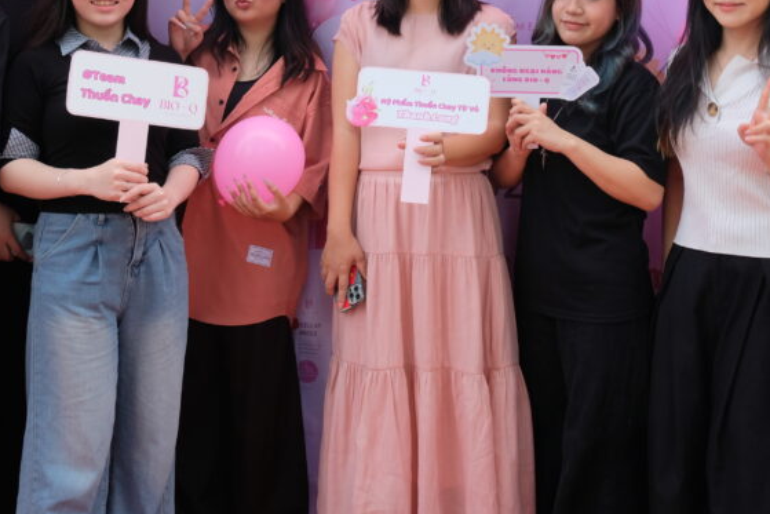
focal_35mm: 55
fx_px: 1177
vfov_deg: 24.1
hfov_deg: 36.2
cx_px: 384
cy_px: 72
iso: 400
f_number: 8
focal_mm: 20.3
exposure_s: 1/60
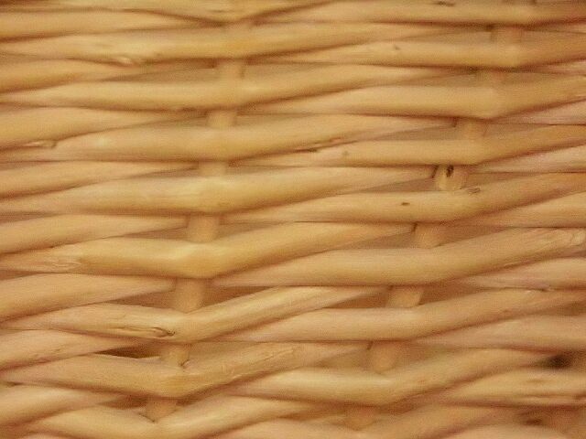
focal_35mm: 200
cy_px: 220
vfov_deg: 7.4
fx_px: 3386
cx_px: 293
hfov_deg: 9.9
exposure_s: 1/200
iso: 400
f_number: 3.5
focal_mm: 50.69
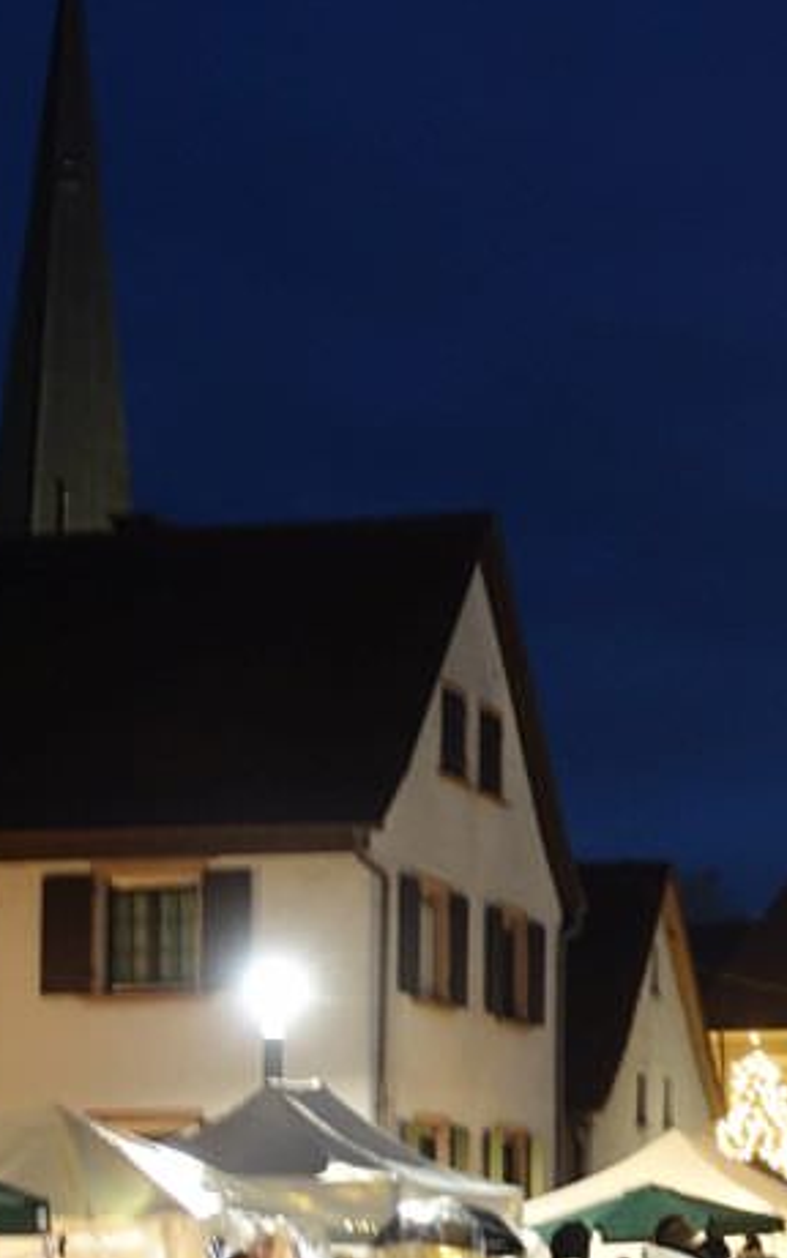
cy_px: 923
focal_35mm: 85
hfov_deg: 14.8
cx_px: 965
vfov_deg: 24.1
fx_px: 2913
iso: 800
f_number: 1.8
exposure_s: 1/13
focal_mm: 8.8
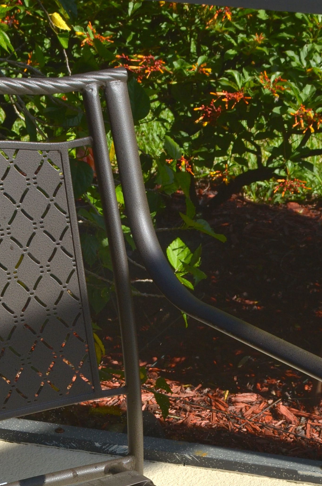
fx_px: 1630
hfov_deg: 11.2
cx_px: 73
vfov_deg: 16.4
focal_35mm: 121
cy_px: 535
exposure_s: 1/320
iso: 200
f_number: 10
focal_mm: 34
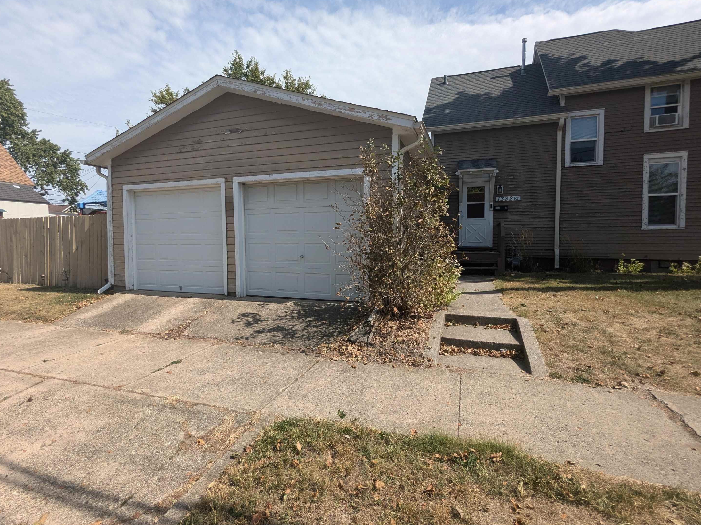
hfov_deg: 91.0
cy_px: 257
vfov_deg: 74.7
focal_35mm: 17
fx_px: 344
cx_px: 339
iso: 55
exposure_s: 1/1938
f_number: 2.2
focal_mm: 2.35
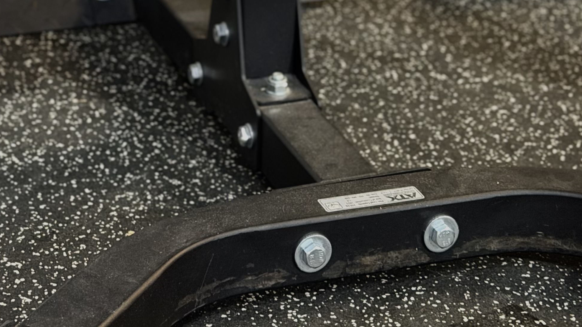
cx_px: 275
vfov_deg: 10.6
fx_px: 1667
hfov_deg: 19.8
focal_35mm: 108
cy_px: -236
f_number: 1.78
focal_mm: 6.76
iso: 320
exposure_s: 1/33
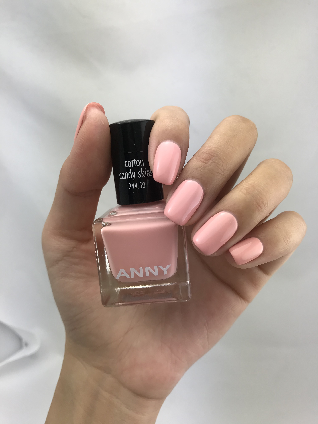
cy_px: 212
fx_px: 343
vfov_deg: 63.4
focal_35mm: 28
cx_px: 159
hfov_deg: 49.7
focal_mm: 3.99
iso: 20
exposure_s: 1/381
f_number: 1.8
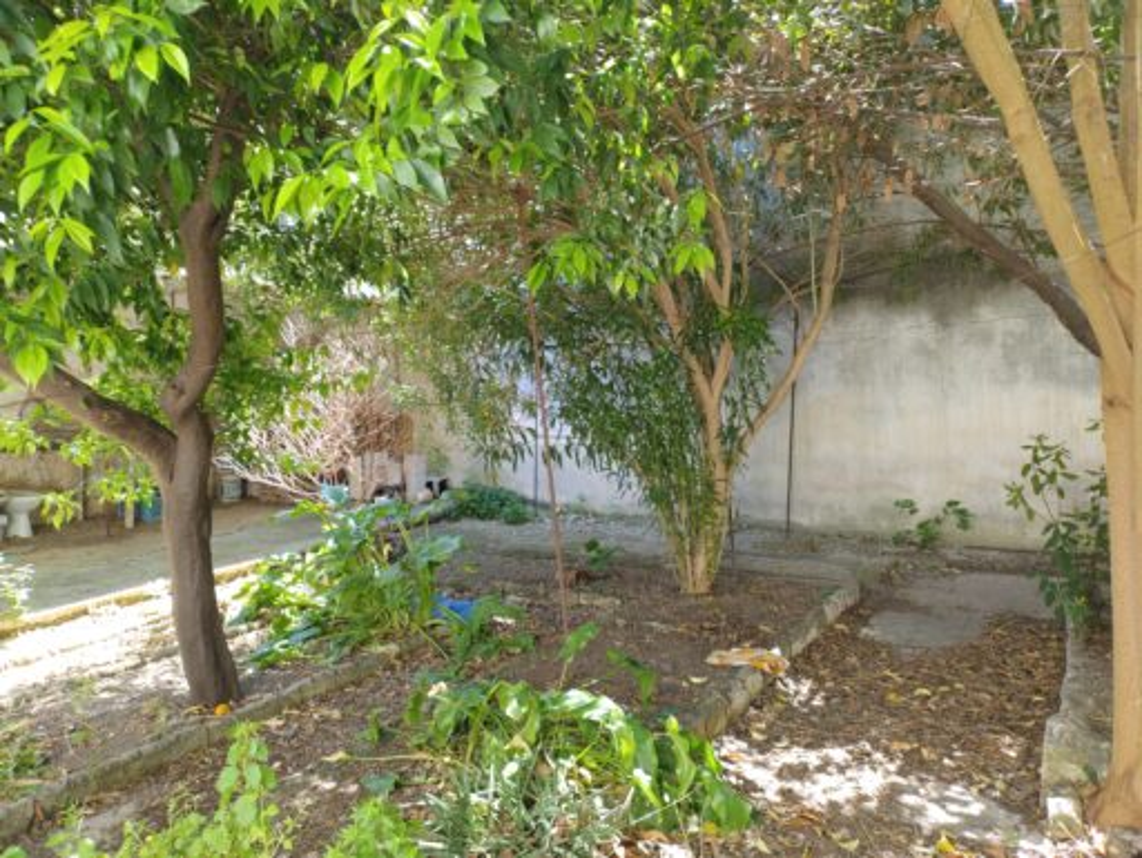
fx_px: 826
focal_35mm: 25
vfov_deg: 55.0
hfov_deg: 69.3
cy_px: 429
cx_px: 571
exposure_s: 1/60
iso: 338
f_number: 1.7
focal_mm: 4.71
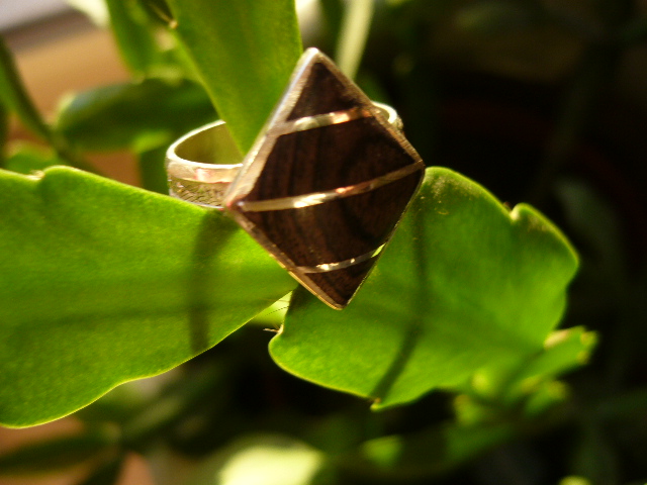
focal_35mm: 35
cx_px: 324
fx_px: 654
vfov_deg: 40.7
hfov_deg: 52.6
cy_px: 242
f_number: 2.8
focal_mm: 5.8
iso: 80
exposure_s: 1/25
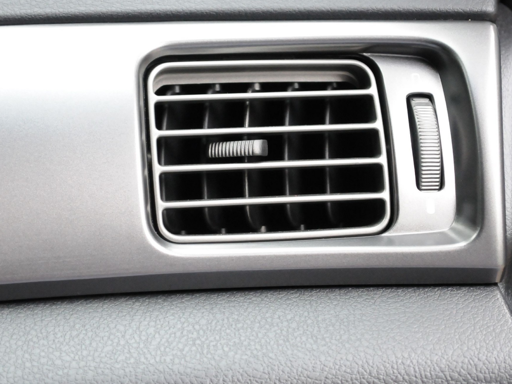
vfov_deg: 13.0
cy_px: 157
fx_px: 1682
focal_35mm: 114
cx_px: 270
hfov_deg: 17.3
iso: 2000
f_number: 5.6
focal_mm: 55
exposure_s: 1/250
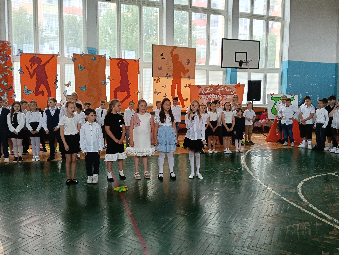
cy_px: 128
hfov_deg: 65.2
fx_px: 265
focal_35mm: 27
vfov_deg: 51.5
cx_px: 170
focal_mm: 3.98
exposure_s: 1/33.3
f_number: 1.8
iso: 160
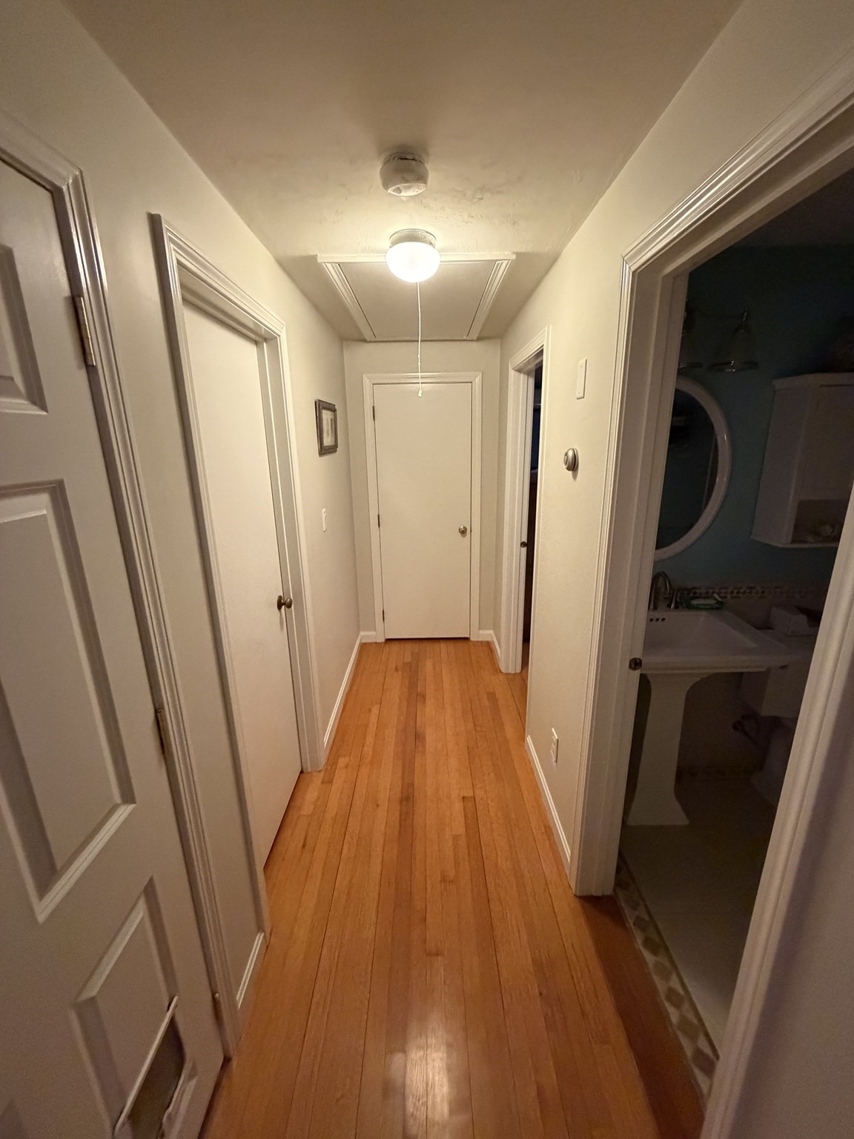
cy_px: 570
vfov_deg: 102.1
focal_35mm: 14
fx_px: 461
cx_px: 427
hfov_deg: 85.7
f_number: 2.2
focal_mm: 2.22
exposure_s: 1/60
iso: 800
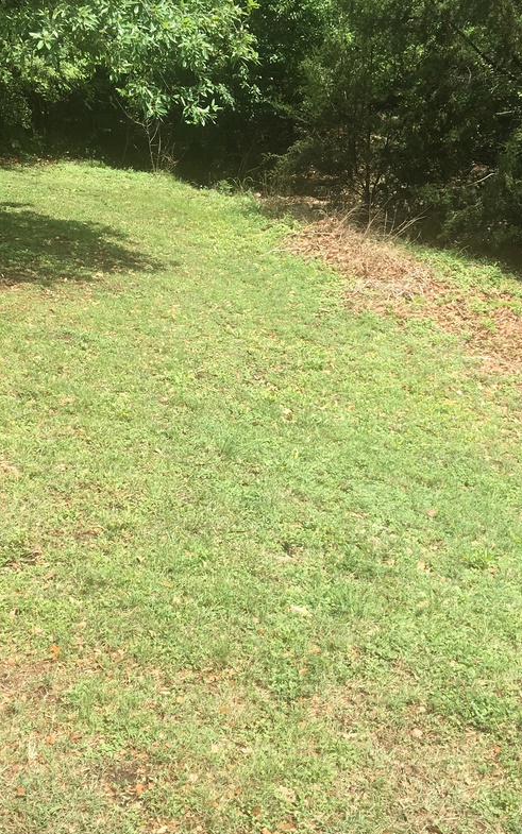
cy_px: 450
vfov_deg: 42.6
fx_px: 1069
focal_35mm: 47
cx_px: 204
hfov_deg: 27.4
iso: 25
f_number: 2.2
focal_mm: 4.15
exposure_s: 1/855
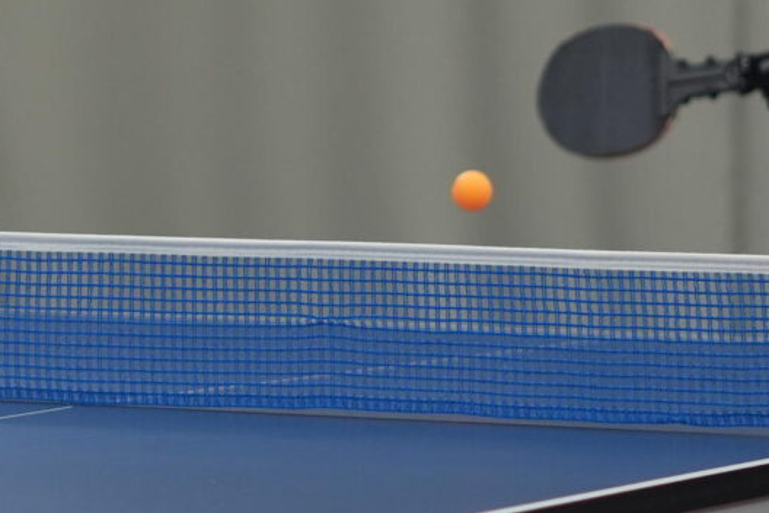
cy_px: 109
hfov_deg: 5.0
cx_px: 3
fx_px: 8800
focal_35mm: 412
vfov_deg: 3.3
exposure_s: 1/1000
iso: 800
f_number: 2.2
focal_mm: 85
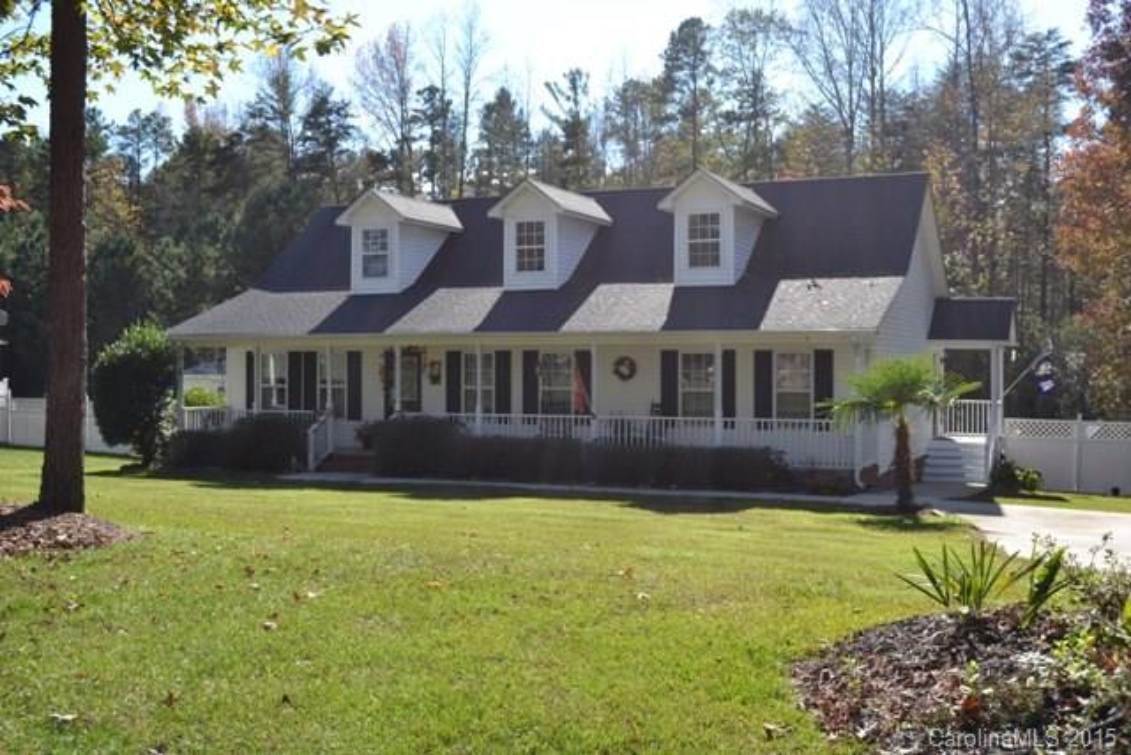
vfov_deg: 34.2
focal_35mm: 39
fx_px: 1225
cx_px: 566
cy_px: 378
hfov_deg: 49.5
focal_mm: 26
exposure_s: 1/200
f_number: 7.1
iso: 100
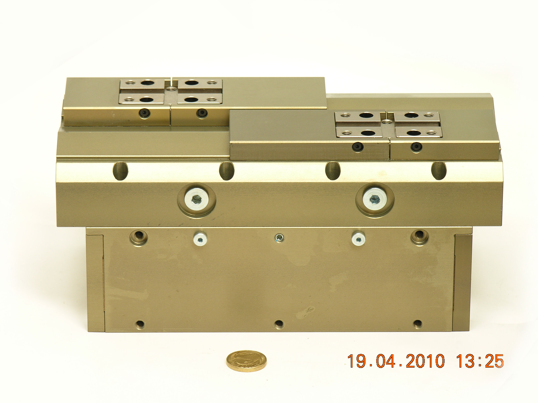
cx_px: 269
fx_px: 3248
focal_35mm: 209
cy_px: 202
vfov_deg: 7.1
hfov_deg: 9.5
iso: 50
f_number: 5.3
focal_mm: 53.3
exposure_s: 1/8
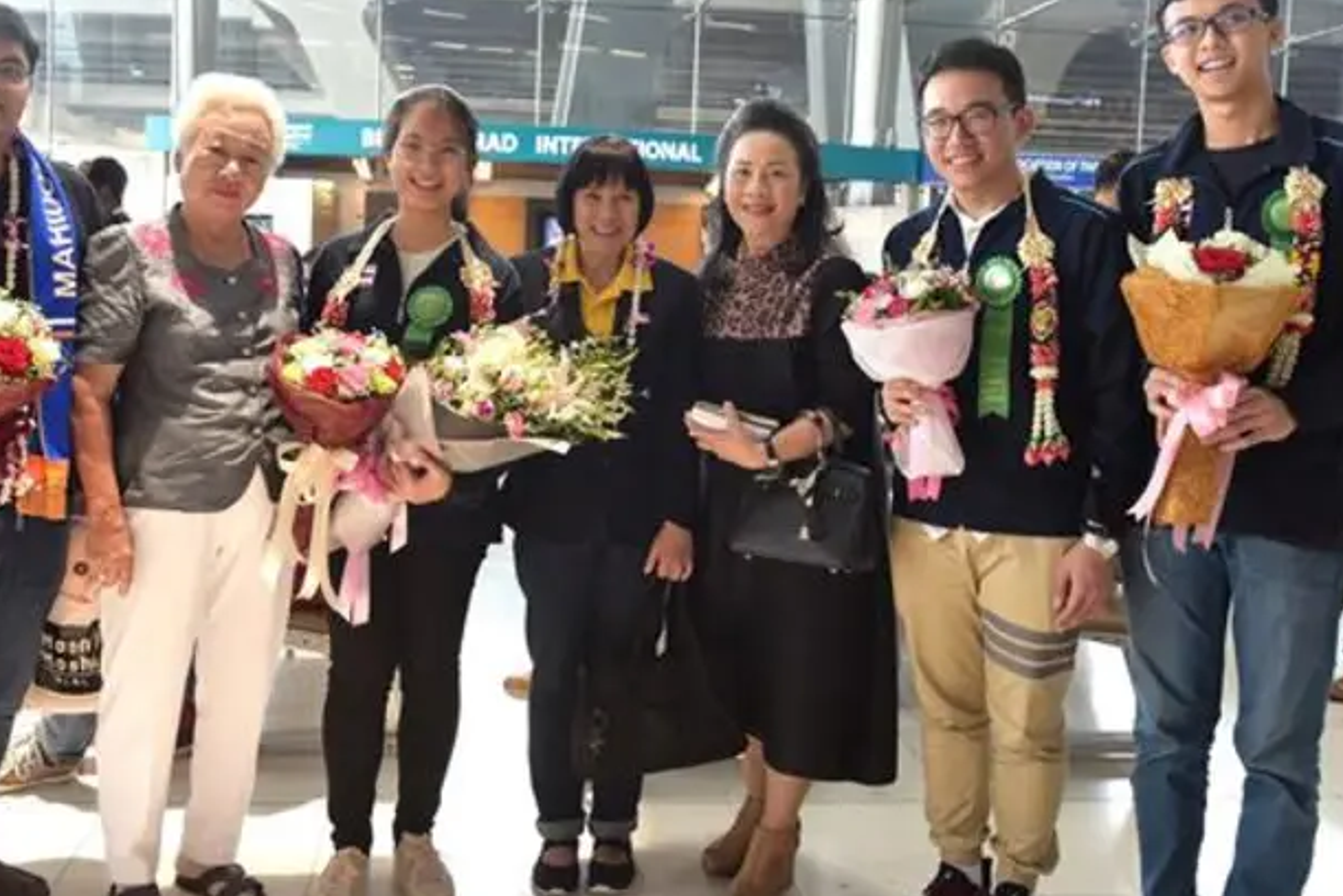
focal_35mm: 37
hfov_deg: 51.8
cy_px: 356
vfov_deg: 35.8
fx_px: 1381
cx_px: 615
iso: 1600
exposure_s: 1/160
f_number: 4.5
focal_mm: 29
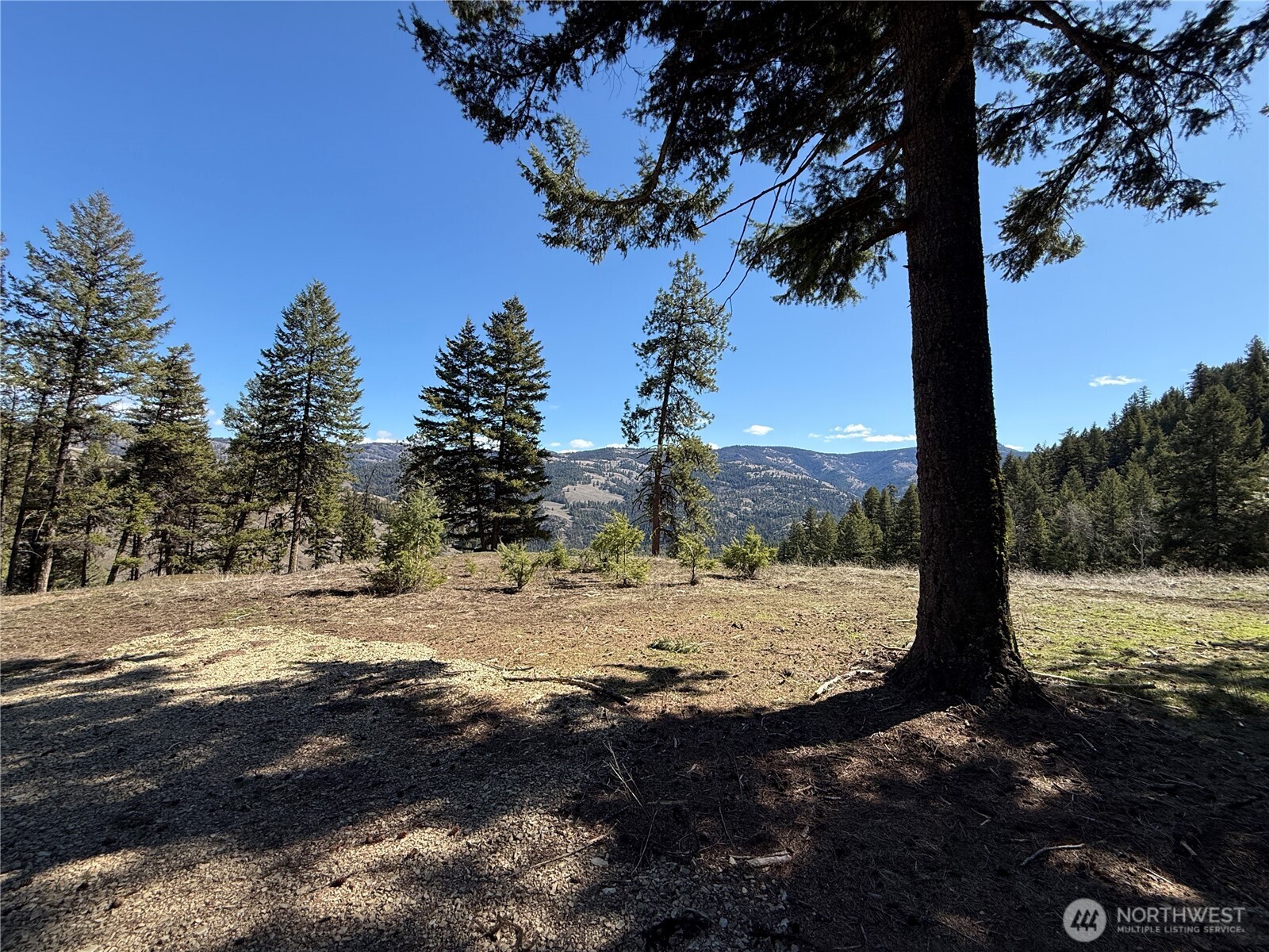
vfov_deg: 85.7
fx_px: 513
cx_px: 634
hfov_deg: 102.1
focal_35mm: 14
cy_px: 476
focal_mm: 2.22
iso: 50
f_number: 2.2
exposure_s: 1/1312
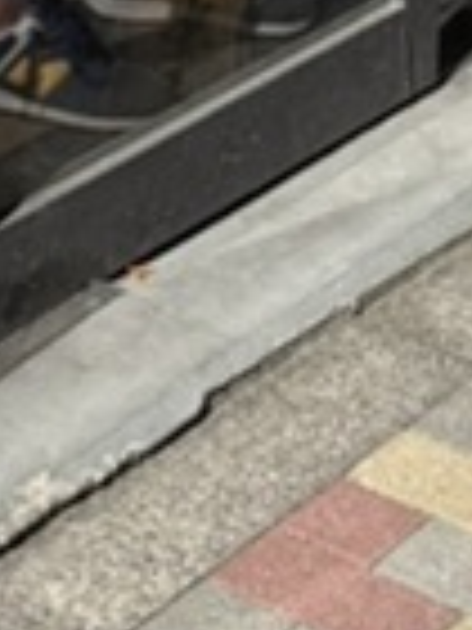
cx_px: 405
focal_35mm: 176
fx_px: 3200
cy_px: -1624
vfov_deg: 8.2
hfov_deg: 8.4
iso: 80
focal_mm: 6.76
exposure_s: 1/3584
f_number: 1.78
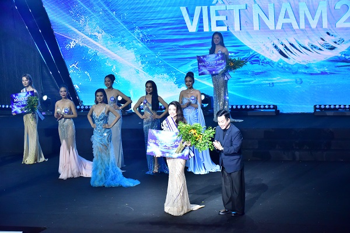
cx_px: 175
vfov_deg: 11.4
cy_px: 116
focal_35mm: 120
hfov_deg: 17.1
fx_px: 1167
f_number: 9
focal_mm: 120
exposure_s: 1/320
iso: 3200
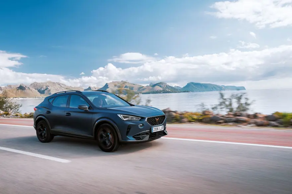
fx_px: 251
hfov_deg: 60.3
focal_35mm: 31
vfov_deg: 42.3
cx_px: 146
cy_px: 97
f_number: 9
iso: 250
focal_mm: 31
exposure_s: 1/80
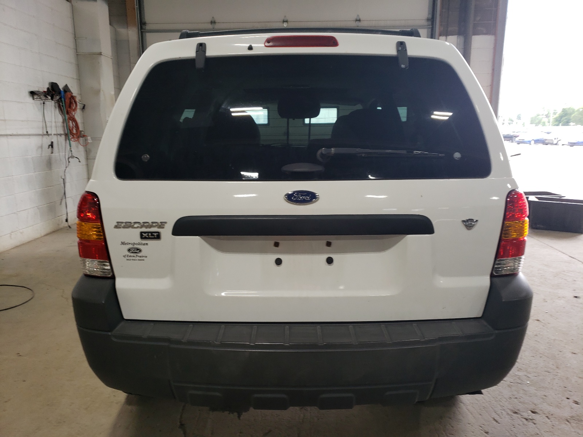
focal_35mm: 26
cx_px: 292
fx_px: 438
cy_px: 218
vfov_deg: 53.1
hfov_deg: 67.3
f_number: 1.5
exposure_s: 1/120
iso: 53
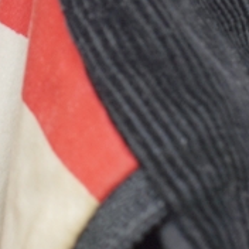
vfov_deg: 9.4
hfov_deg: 9.0
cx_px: -327
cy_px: -170
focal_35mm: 178
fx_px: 1449
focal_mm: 24
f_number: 5
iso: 200
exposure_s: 1/20
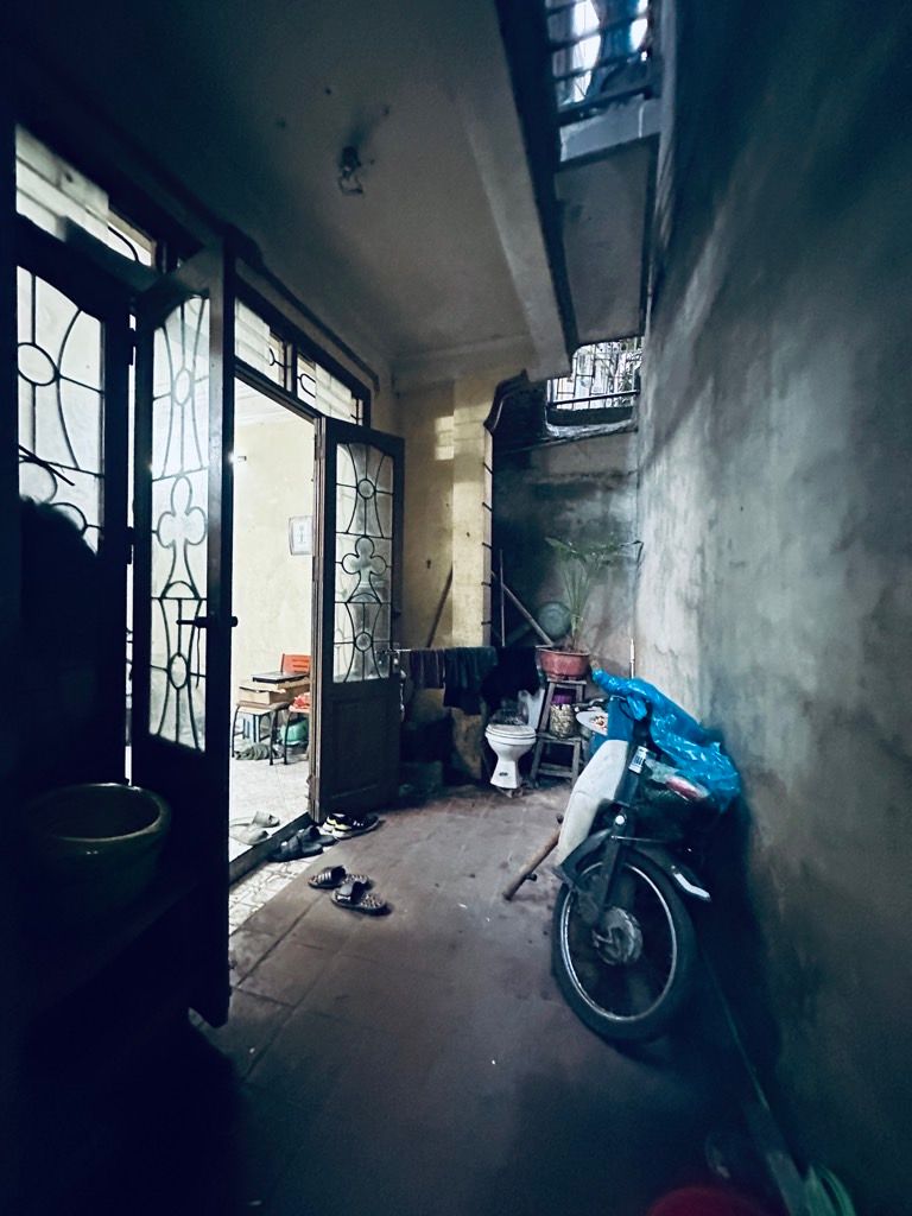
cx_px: 456
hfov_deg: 85.7
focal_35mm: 14
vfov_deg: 102.1
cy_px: 608
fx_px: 492
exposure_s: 1/25
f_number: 2.2
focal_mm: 2.22
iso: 1600
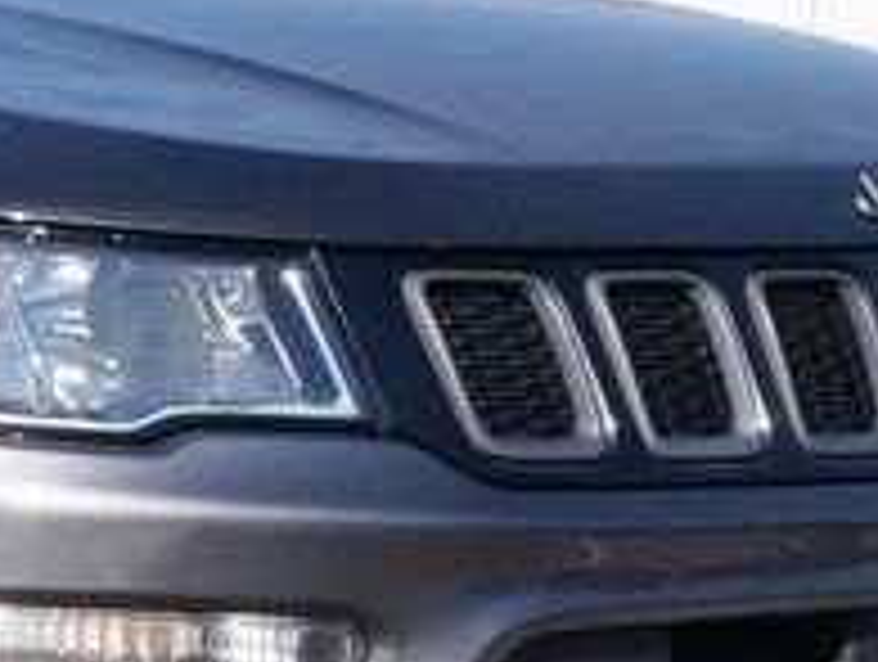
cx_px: -410
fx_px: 6124
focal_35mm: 241
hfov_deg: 8.0
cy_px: 522
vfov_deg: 6.2
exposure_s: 1/400
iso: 200
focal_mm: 23
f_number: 9
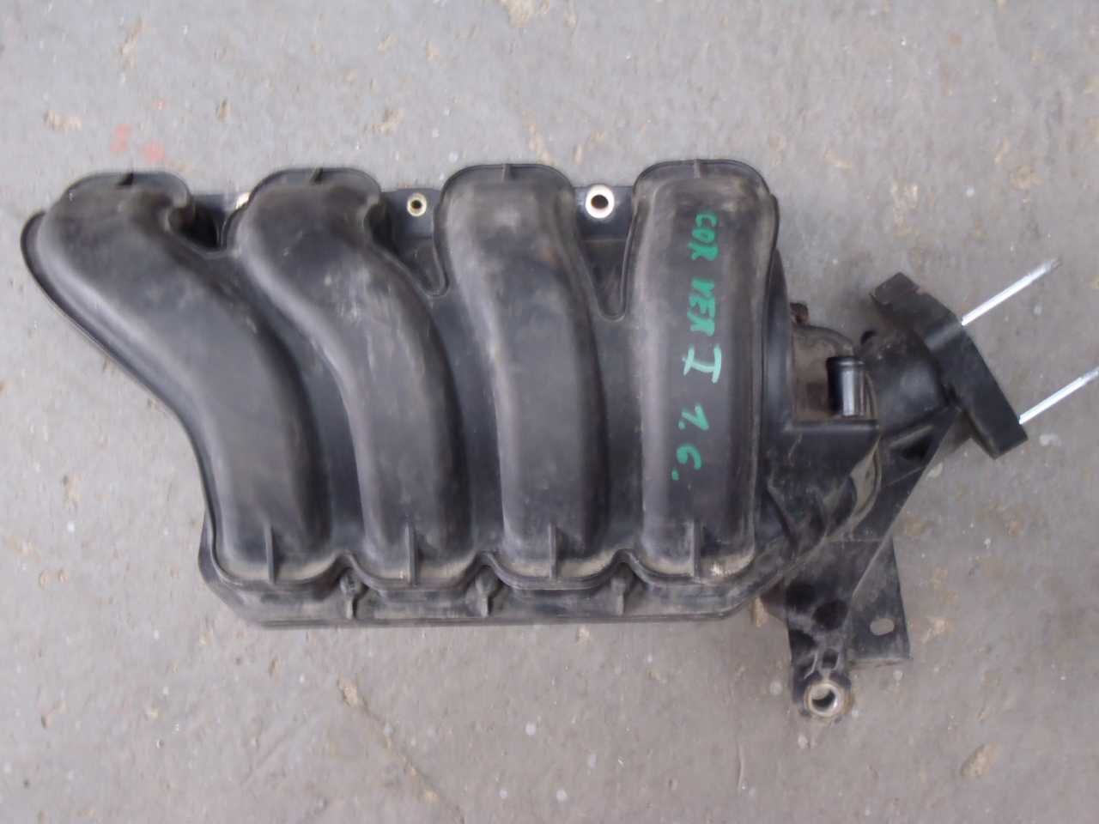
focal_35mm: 37
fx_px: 1175
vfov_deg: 38.7
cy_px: 412
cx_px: 550
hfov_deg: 50.1
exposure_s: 1/4
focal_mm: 6.64
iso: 250
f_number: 4.7
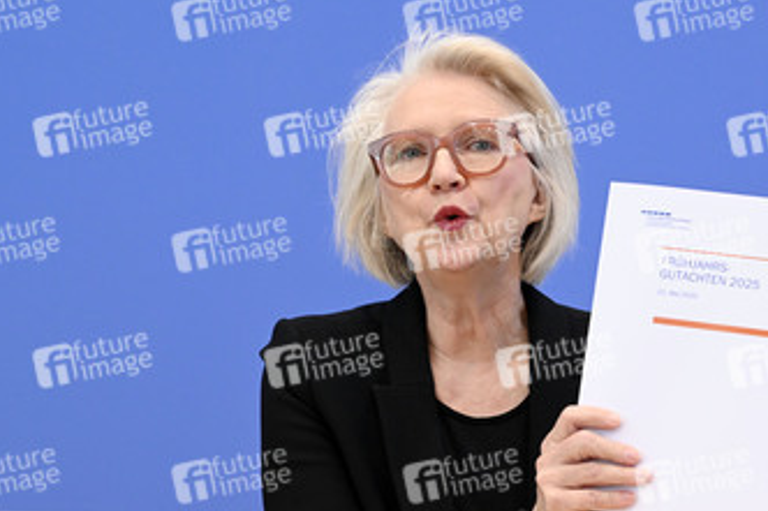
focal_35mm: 125
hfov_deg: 16.4
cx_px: 494
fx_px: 2665
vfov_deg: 11.0
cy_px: 303
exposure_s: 1/640
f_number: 5.6
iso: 4000
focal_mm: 92
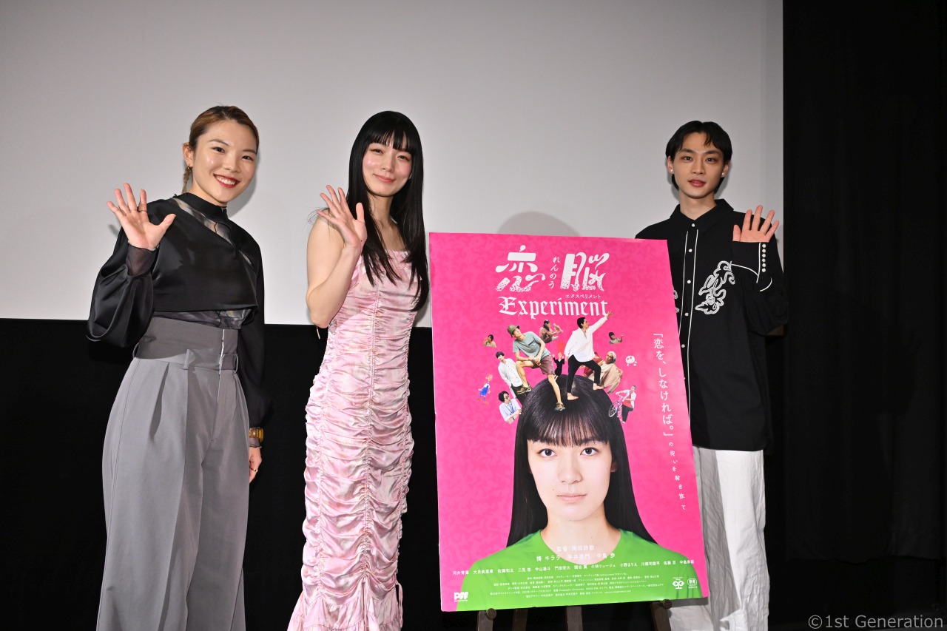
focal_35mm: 33
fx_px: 868
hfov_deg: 57.2
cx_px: 474
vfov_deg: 40.0
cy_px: 316
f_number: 5
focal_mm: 33
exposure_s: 1/200
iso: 1250
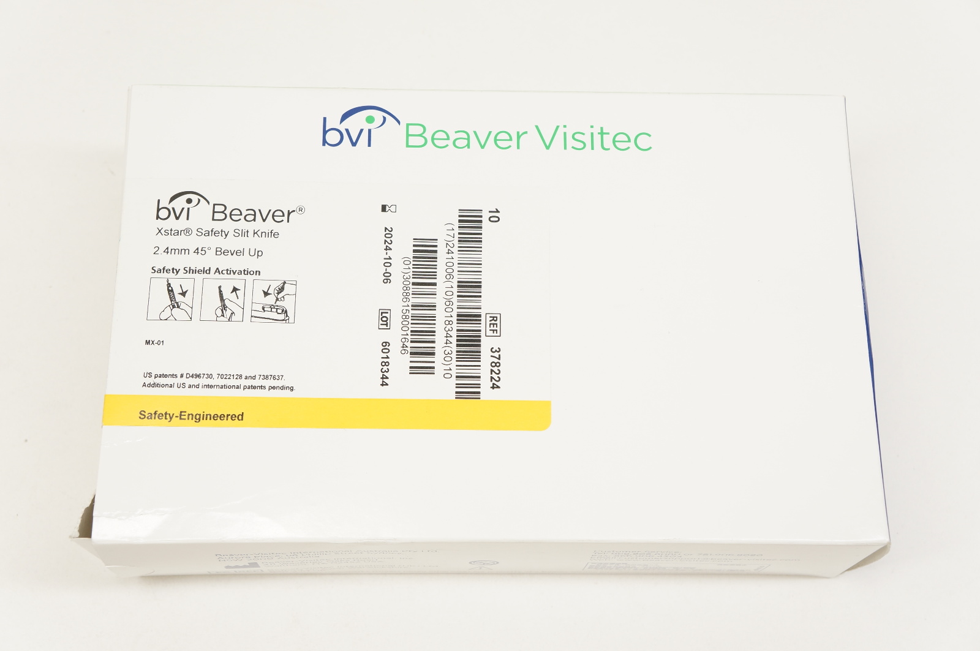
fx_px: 1264
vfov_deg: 28.9
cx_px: 490
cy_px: 326
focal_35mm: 46
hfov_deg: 42.4
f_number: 6.3
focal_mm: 31
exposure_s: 1/60
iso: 400
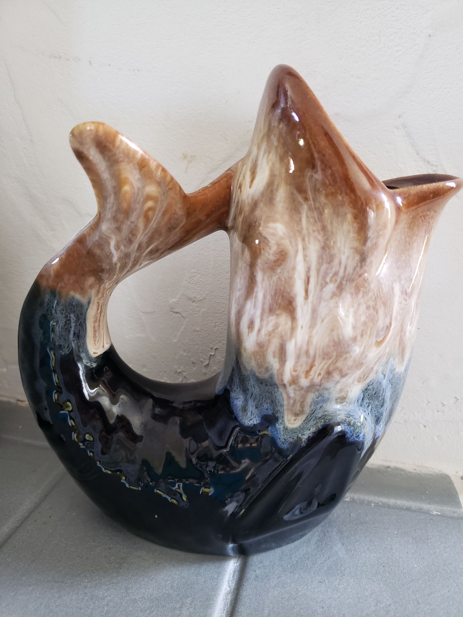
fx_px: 464
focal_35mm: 26
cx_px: 232
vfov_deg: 67.3
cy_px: 308
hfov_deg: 53.1
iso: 250
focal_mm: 4.3
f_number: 1.5
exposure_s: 1/17
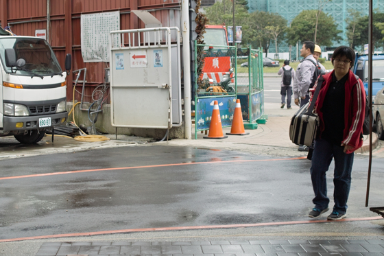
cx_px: 164
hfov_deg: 27.0
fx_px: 800
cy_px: 144
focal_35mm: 75
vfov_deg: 18.2
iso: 100
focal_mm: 24.2
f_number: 2.8
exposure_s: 1/160
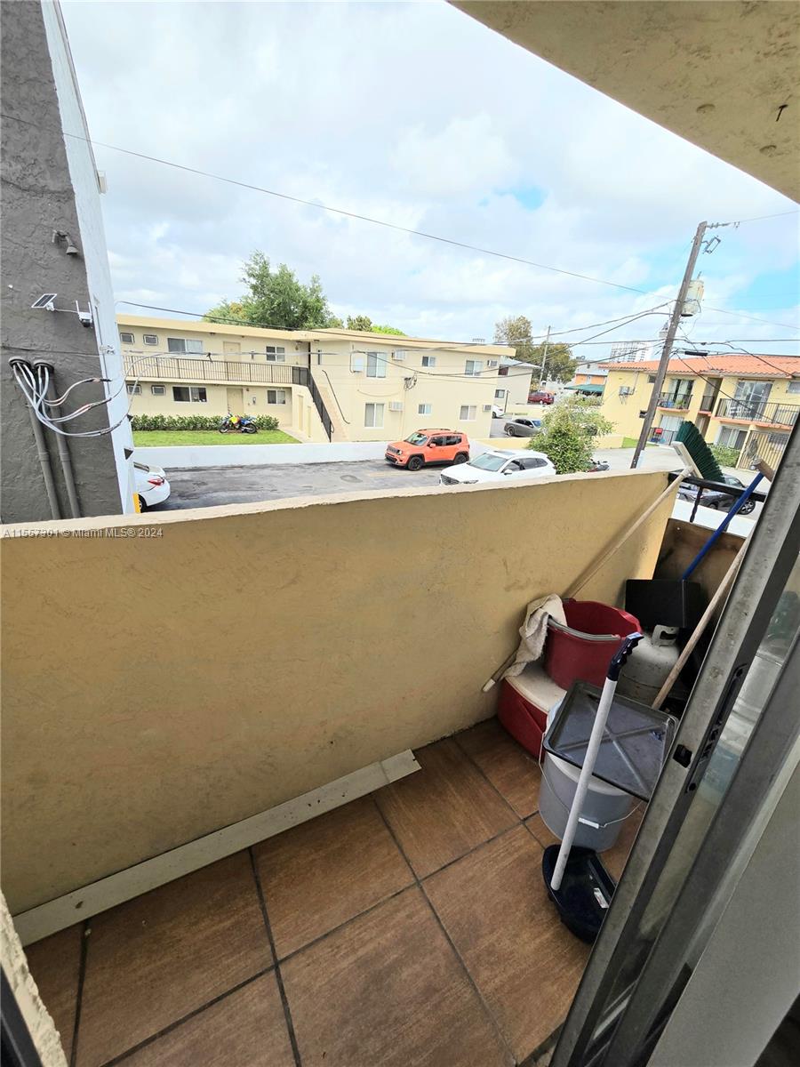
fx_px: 401
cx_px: 400
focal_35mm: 13
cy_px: 534
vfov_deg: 106.2
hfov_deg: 89.9
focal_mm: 2.2
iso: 50
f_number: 2.2
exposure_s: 1/1429
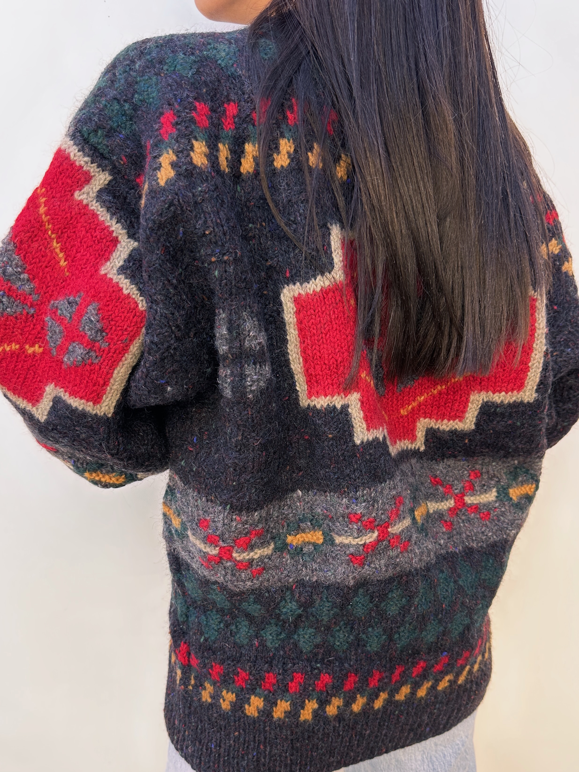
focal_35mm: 24
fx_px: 535
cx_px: 290
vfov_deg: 71.6
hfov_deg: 56.8
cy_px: 386
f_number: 1.78
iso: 64
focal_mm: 6.86
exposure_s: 1/177
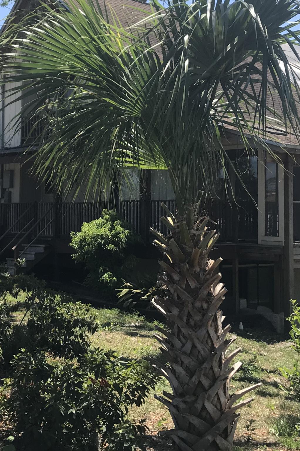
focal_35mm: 57
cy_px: 184
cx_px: 126
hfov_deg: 23.8
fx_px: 712
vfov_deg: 35.0
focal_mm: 3.99
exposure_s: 1/1114
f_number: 1.8
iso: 20
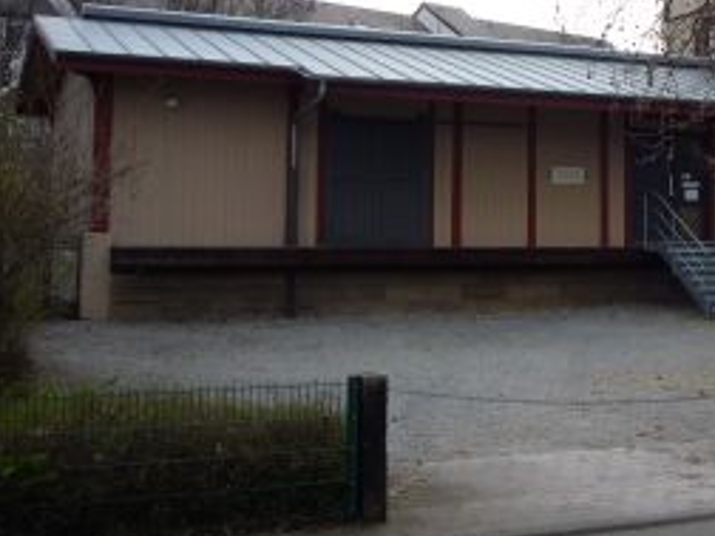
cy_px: 91
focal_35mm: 61
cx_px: 636
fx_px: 1260
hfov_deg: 30.4
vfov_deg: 23.6
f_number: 4
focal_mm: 5.2
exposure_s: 1/400
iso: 100
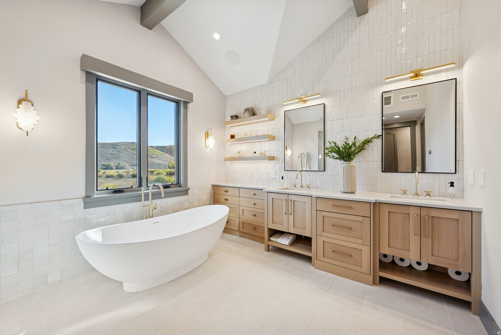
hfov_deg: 104.2
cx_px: 250
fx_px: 195
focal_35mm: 14
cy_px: 168
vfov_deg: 81.3
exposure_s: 1/640
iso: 1600
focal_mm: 14
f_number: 4.5
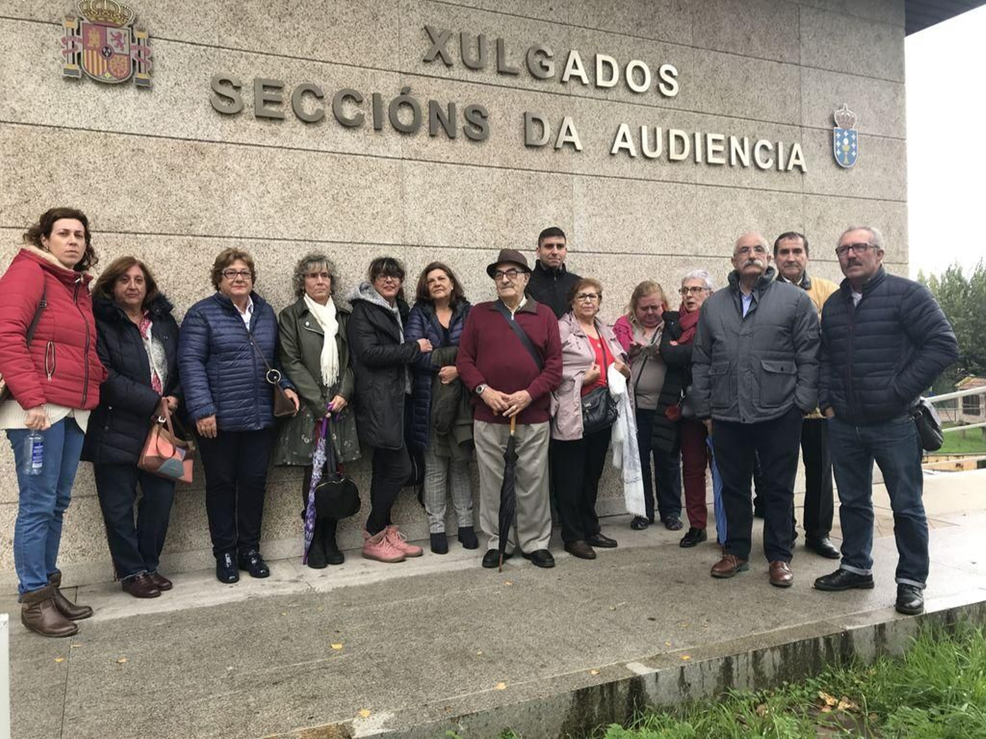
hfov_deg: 63.4
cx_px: 493
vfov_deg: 49.7
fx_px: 798
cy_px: 370
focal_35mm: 28
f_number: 1.8
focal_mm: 3.99
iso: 25
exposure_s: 1/100
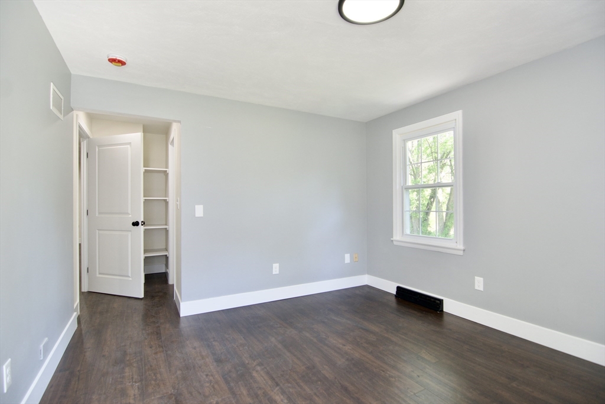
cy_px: 202
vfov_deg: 72.1
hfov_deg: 95.0
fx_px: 277
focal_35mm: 16
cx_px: 302
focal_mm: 11
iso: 400
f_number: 4
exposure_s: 1/60
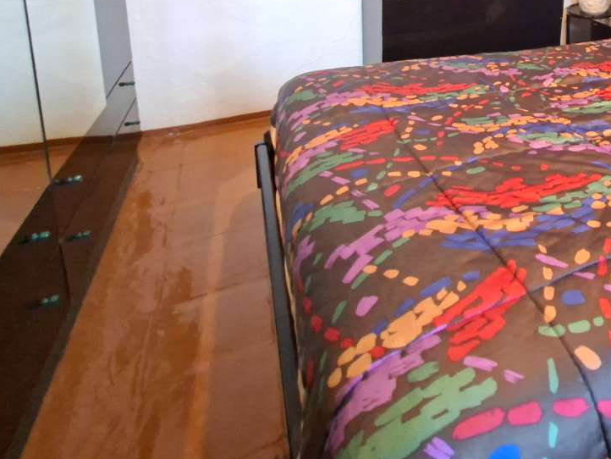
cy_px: 4
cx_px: 545
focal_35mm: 27
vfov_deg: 44.1
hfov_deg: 56.7
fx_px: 477
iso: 800
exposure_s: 1/15
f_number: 2.2
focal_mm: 1.74
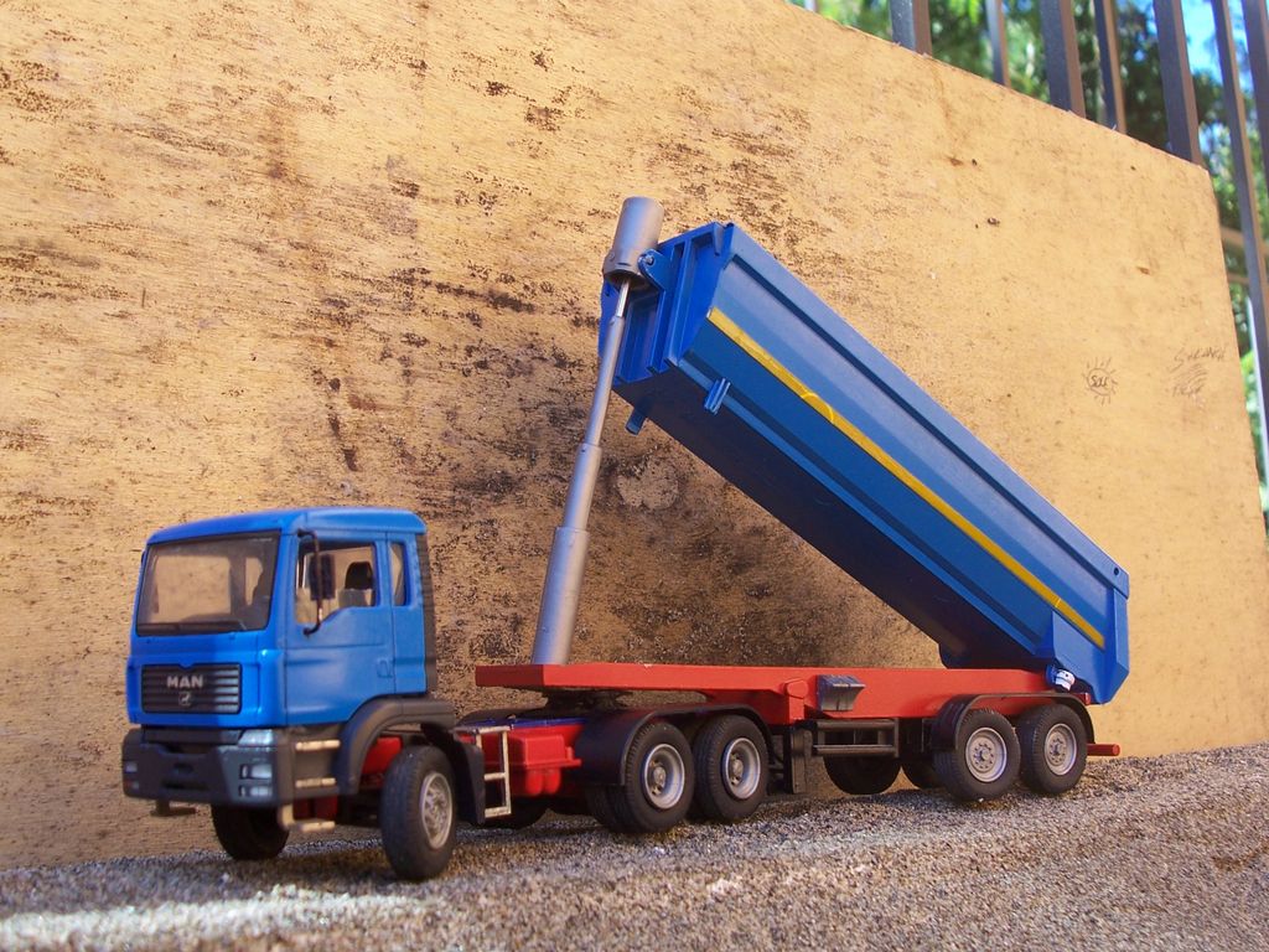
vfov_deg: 34.3
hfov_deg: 44.8
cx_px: 634
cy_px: 476
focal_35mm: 42
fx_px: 1540
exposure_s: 1/180
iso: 80
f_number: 2.8
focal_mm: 7.2
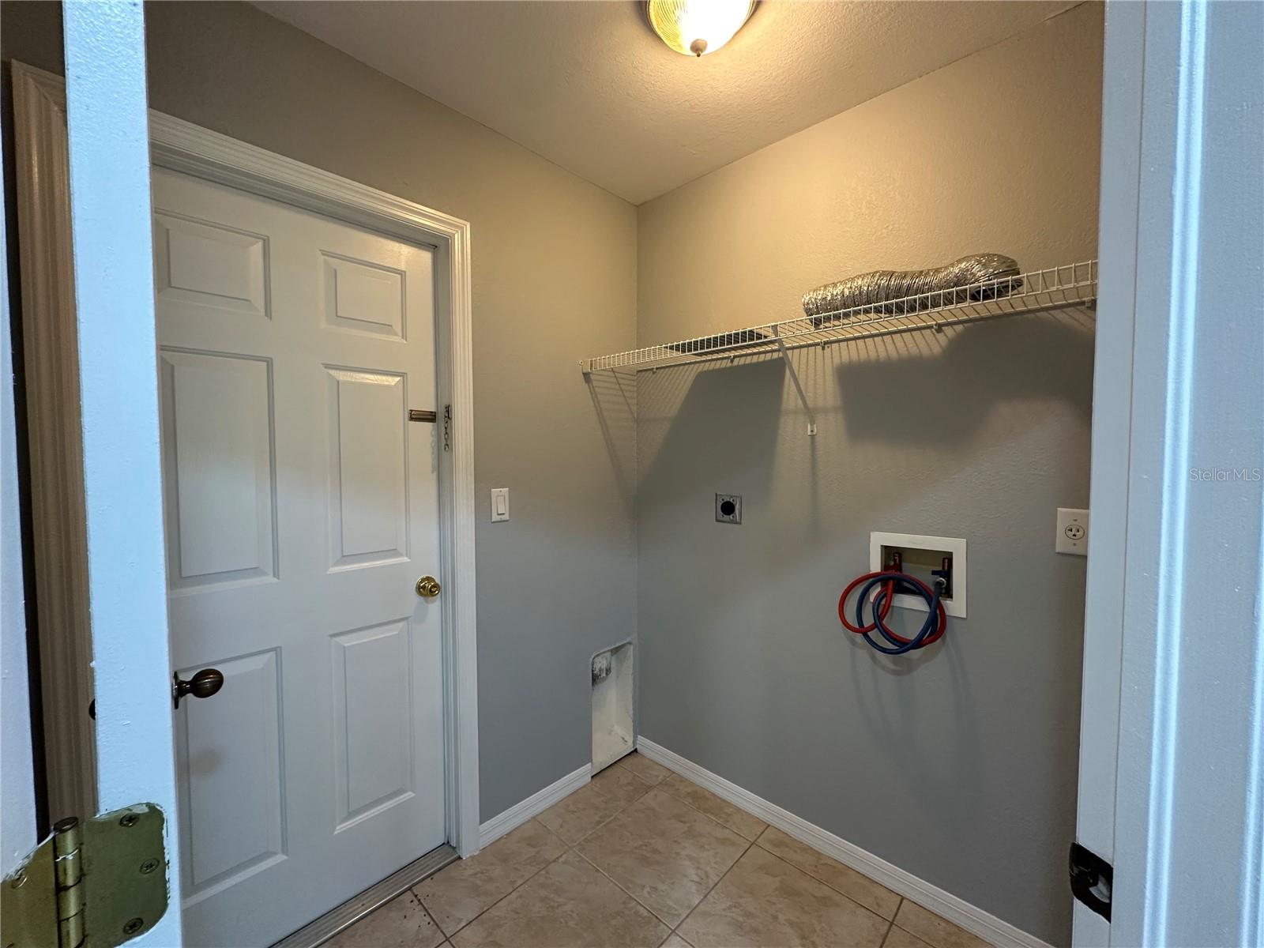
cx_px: 632
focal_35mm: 14
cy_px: 474
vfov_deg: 85.7
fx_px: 511
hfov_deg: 102.1
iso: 250
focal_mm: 2.22
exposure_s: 1/60
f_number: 2.2
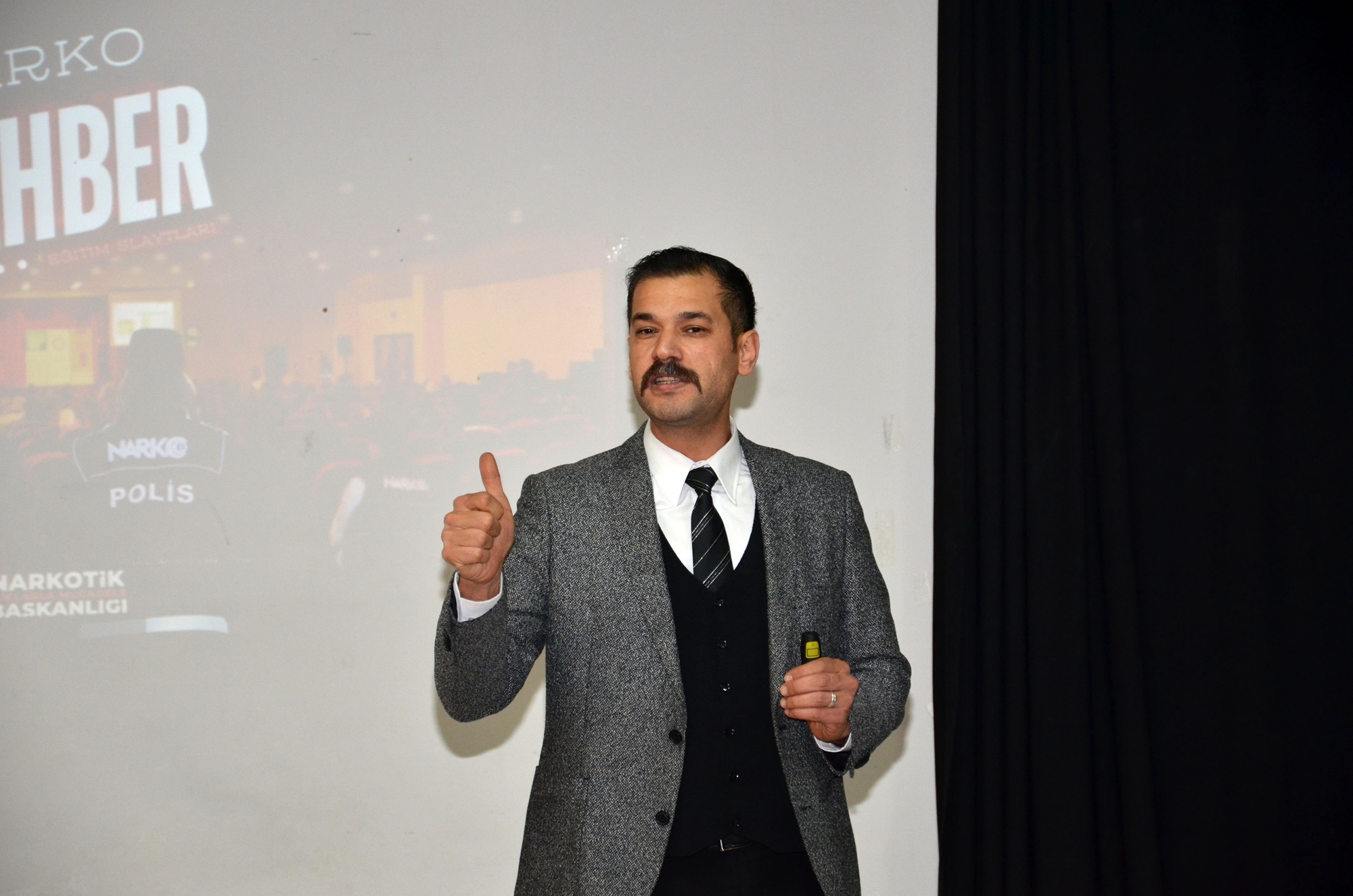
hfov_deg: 14.4
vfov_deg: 9.6
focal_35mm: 142
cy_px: 448
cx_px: 676
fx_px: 5344
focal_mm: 95
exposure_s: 1/60
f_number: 5.3
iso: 800
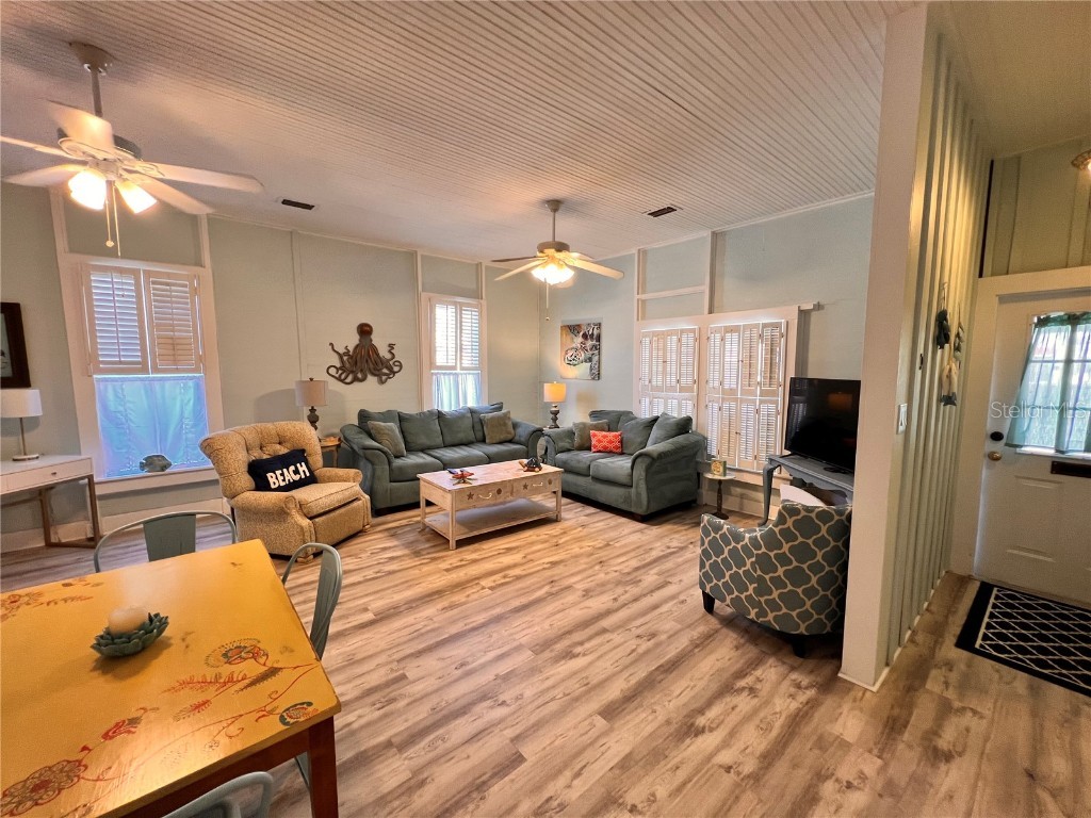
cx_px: 546
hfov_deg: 106.2
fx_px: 410
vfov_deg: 89.9
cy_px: 409
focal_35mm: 13
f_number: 1.8
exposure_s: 1/60
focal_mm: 1.57
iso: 125
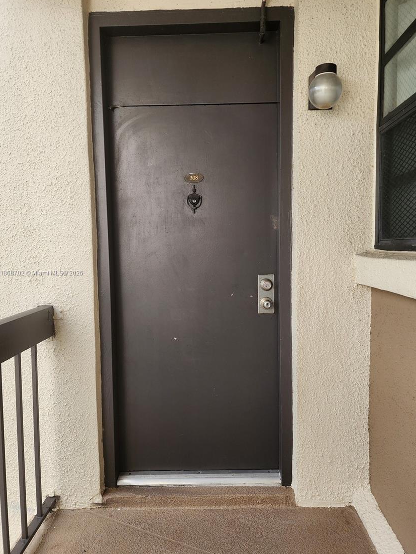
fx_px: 401
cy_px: 273
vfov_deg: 69.4
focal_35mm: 25
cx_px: 217
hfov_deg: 54.9
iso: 40
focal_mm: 6.4
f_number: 1.8
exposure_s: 1/180
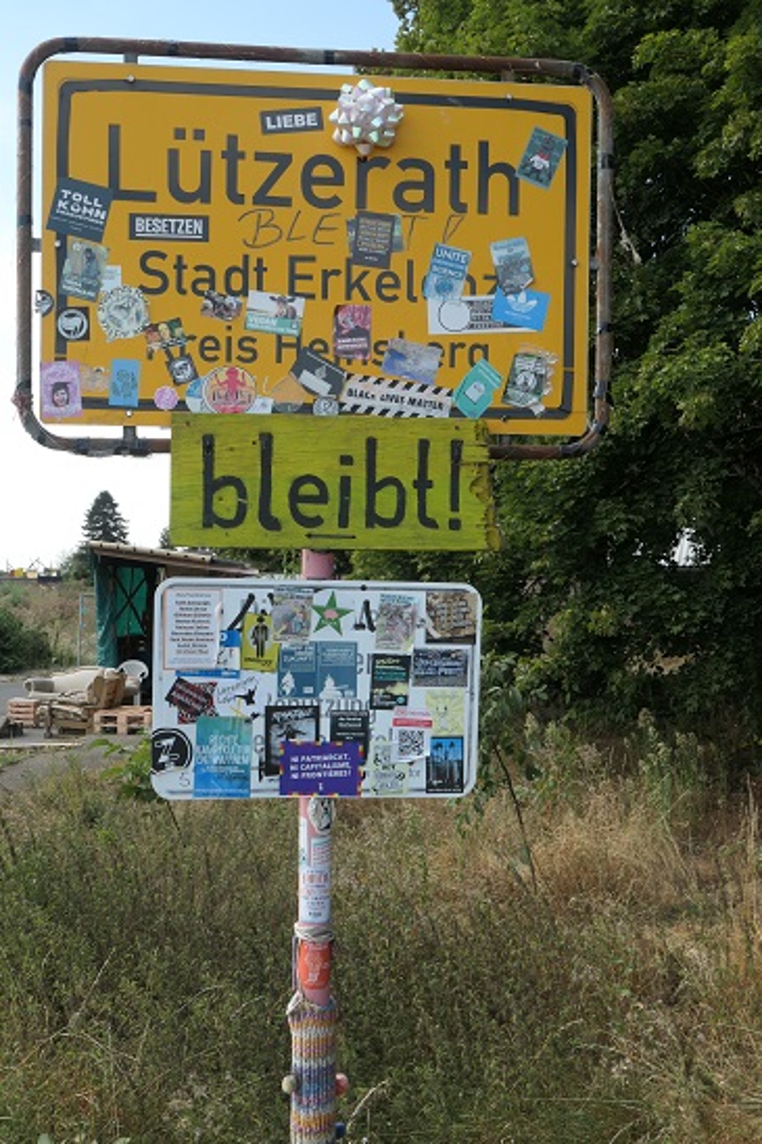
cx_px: 381
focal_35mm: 41
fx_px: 1302
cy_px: 572
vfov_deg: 47.4
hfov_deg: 32.6
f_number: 8
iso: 125
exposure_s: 1/100
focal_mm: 15.1
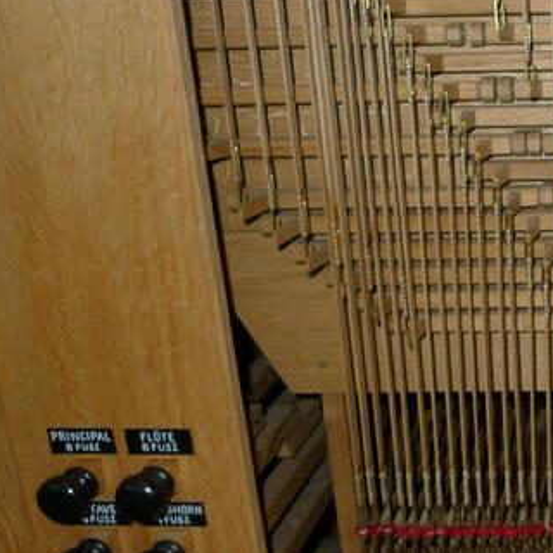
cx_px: 627
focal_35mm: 53
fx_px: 958
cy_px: 320
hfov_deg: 28.8
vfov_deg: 32.1
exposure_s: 1/25
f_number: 2
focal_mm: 5.1
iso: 100
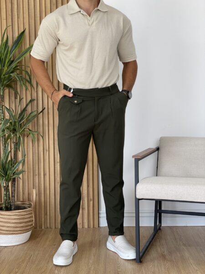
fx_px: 411
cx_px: 102
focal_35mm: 52
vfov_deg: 36.8
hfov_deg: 28.0
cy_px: 137
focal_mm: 6
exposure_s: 1/100
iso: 50
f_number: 2
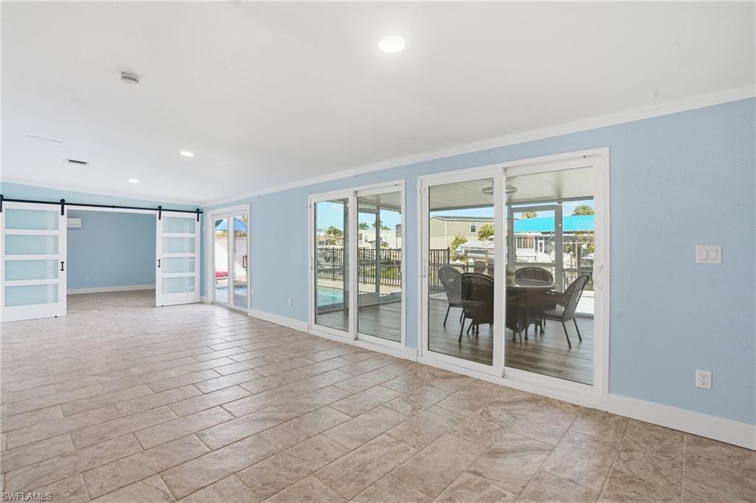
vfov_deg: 73.7
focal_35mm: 16
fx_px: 336
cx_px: 378
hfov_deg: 96.8
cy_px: 252
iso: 400
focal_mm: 16
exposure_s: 1/125
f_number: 9
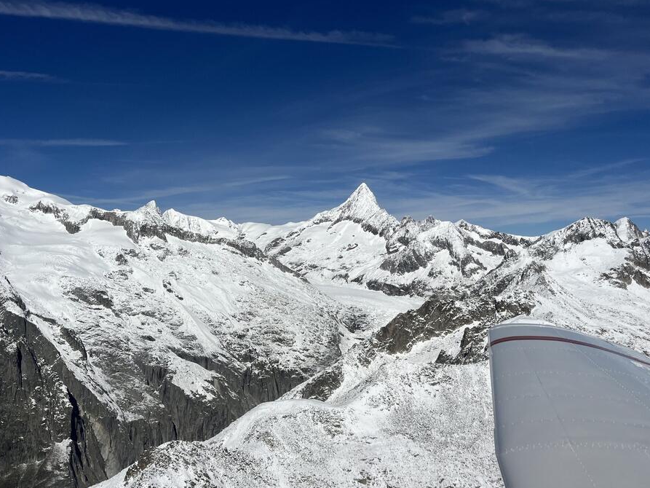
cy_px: 279
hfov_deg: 59.9
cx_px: 310
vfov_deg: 46.7
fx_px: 563
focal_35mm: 30
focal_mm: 5.1
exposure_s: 1/15152
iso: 50
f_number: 1.6
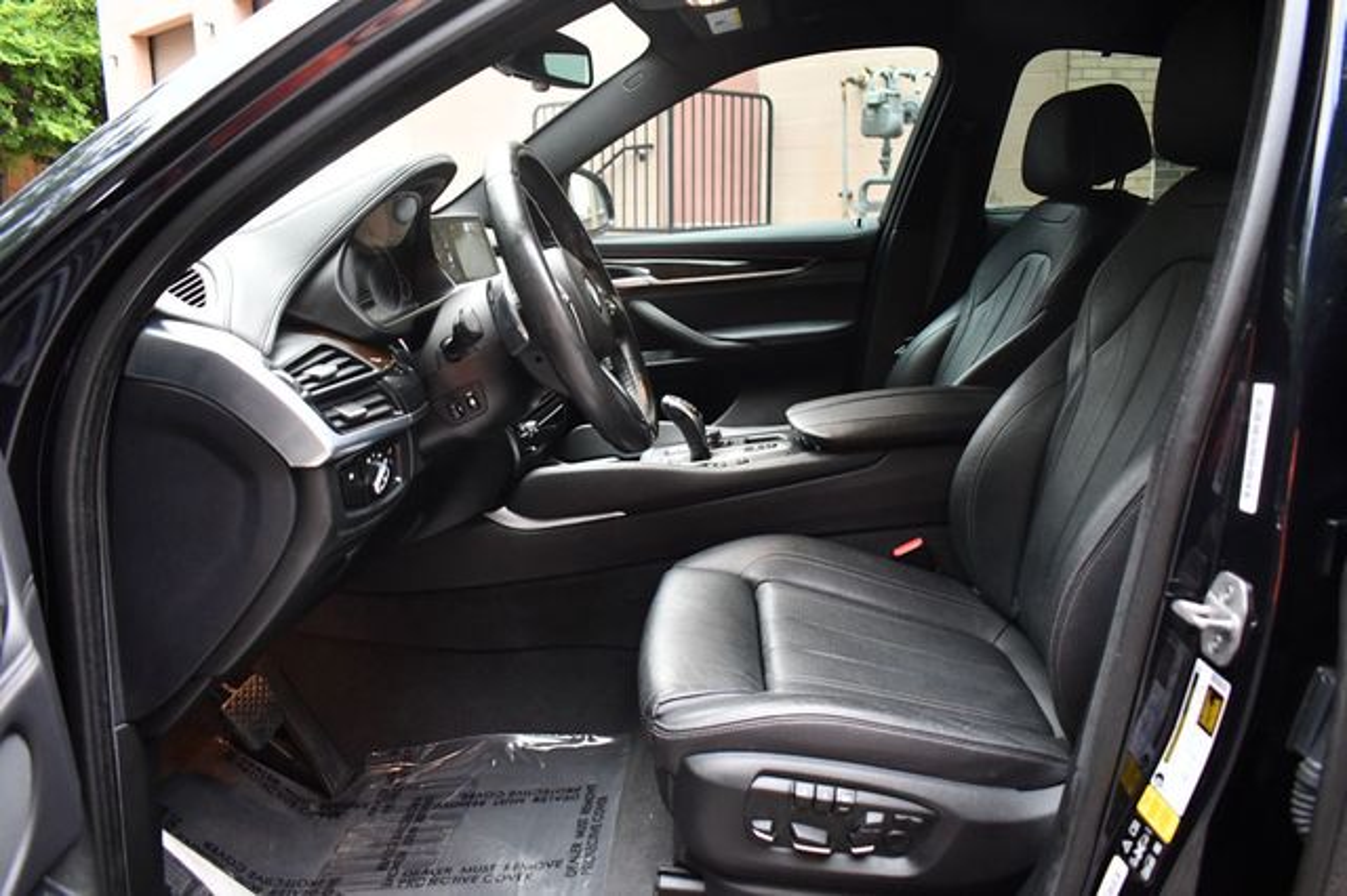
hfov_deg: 67.4
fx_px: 1010
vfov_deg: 47.9
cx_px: 674
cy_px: 448
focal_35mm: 27
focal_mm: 18
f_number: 3.5
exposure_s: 1/125
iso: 3200
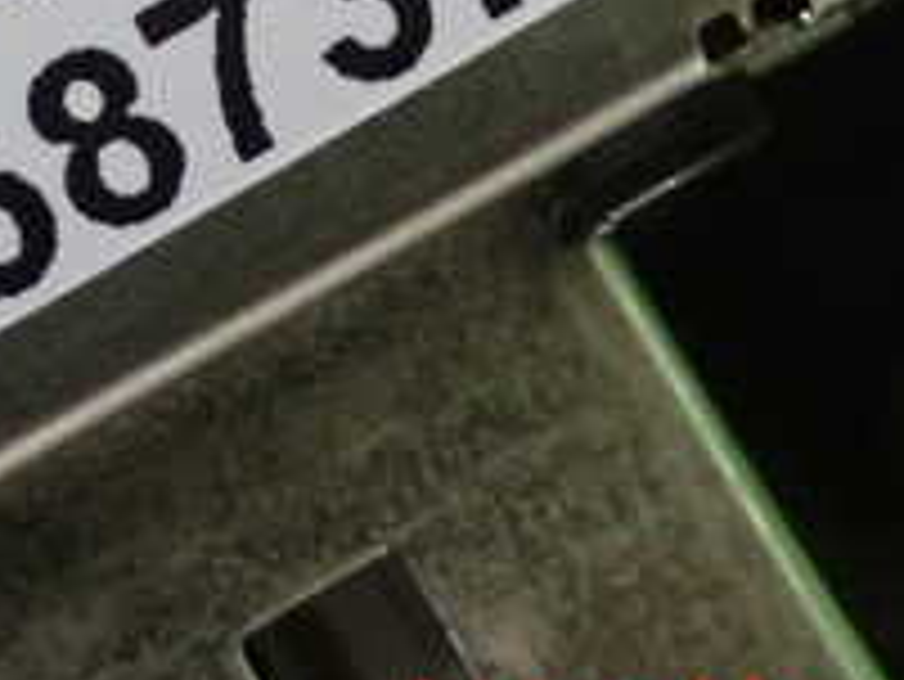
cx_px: 81
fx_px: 6010
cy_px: -230
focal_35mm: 230
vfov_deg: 6.4
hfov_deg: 8.6
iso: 800
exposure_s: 1/50
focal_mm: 13.65
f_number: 4.1
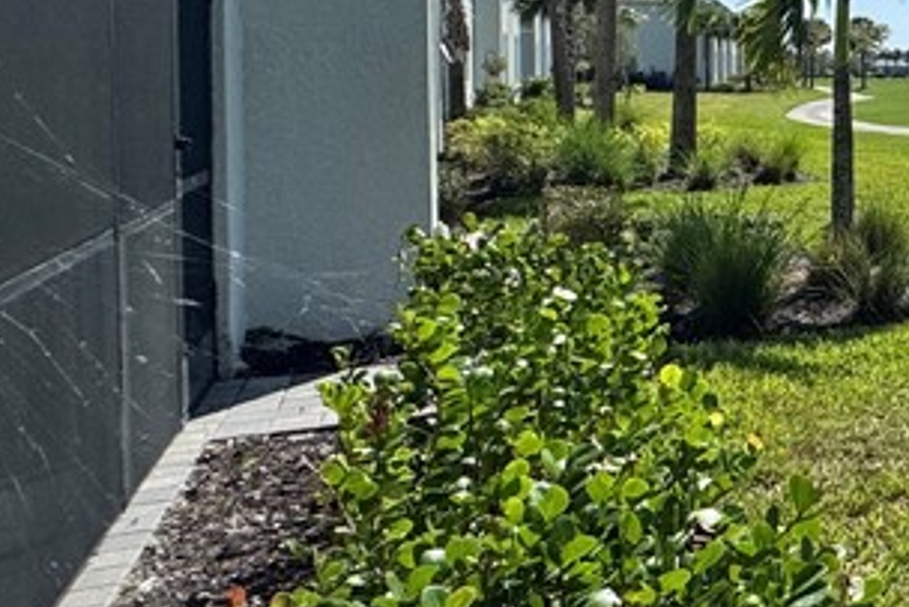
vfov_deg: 27.0
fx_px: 1238
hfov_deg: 27.5
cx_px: 1369
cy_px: 120
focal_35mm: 49
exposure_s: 1/3906
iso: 50
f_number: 2.2
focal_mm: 2.22
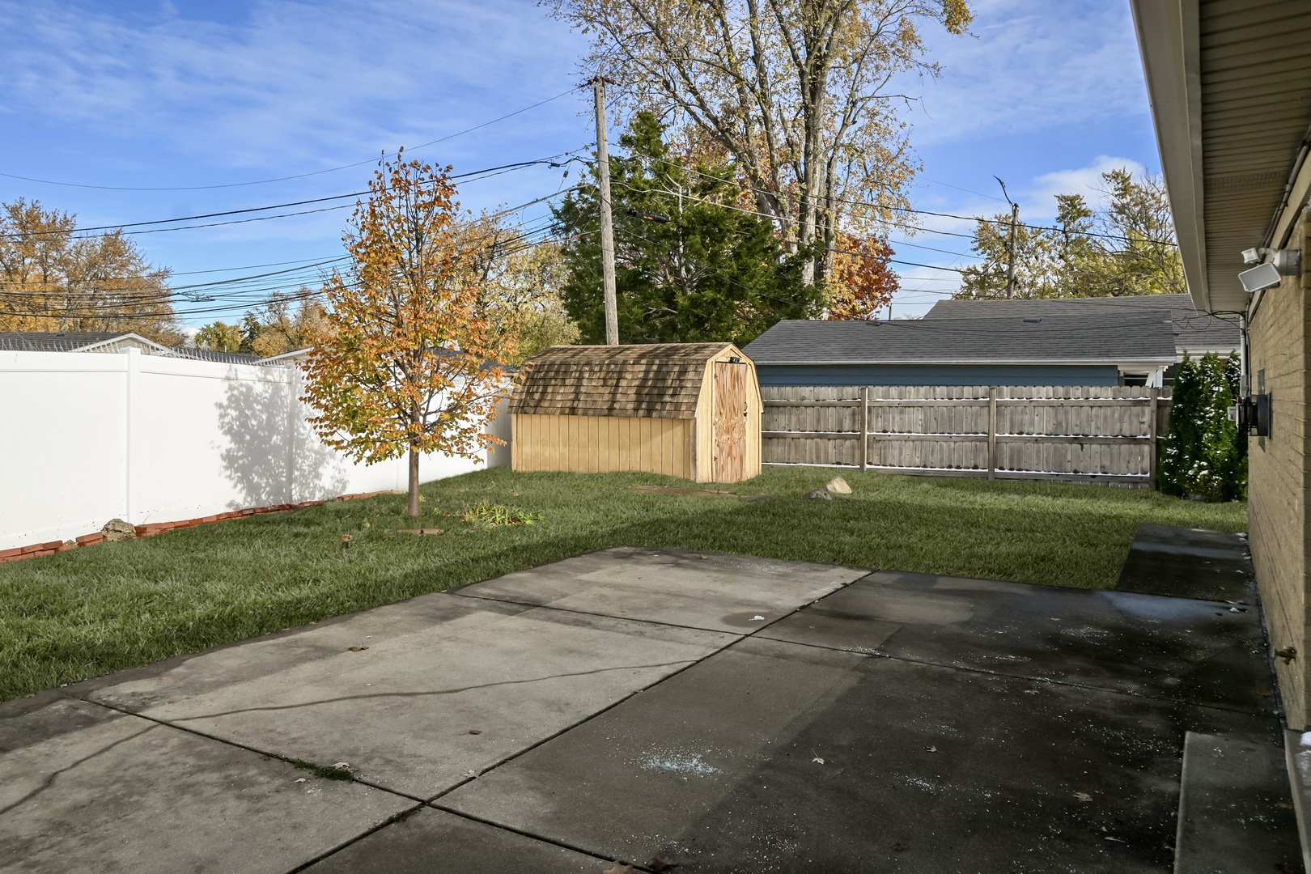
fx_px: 874
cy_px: 437
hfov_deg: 73.7
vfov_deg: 53.1
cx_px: 656
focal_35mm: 24
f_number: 7.1
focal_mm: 16
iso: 100
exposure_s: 1/400
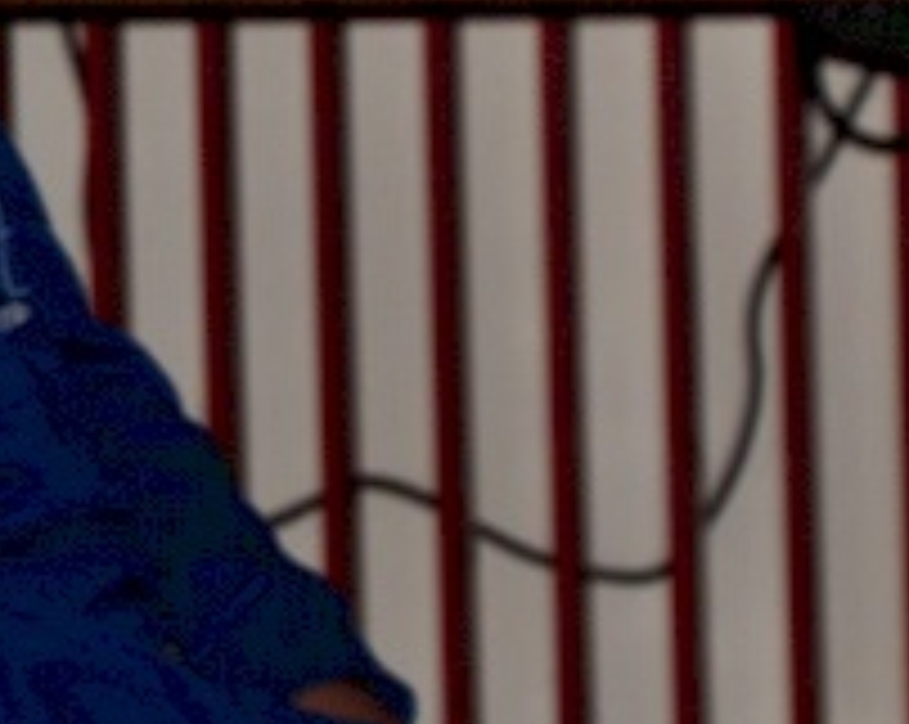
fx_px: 13432
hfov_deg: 3.8
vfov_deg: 3.1
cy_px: 49
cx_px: -837
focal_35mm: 500
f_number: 8
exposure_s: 1/160
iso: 320
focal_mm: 70
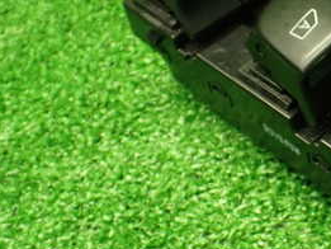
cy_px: 93
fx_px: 660
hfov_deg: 26.1
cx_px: 358
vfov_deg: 21.3
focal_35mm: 69
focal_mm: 5.4
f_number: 2.3
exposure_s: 1/80
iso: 800
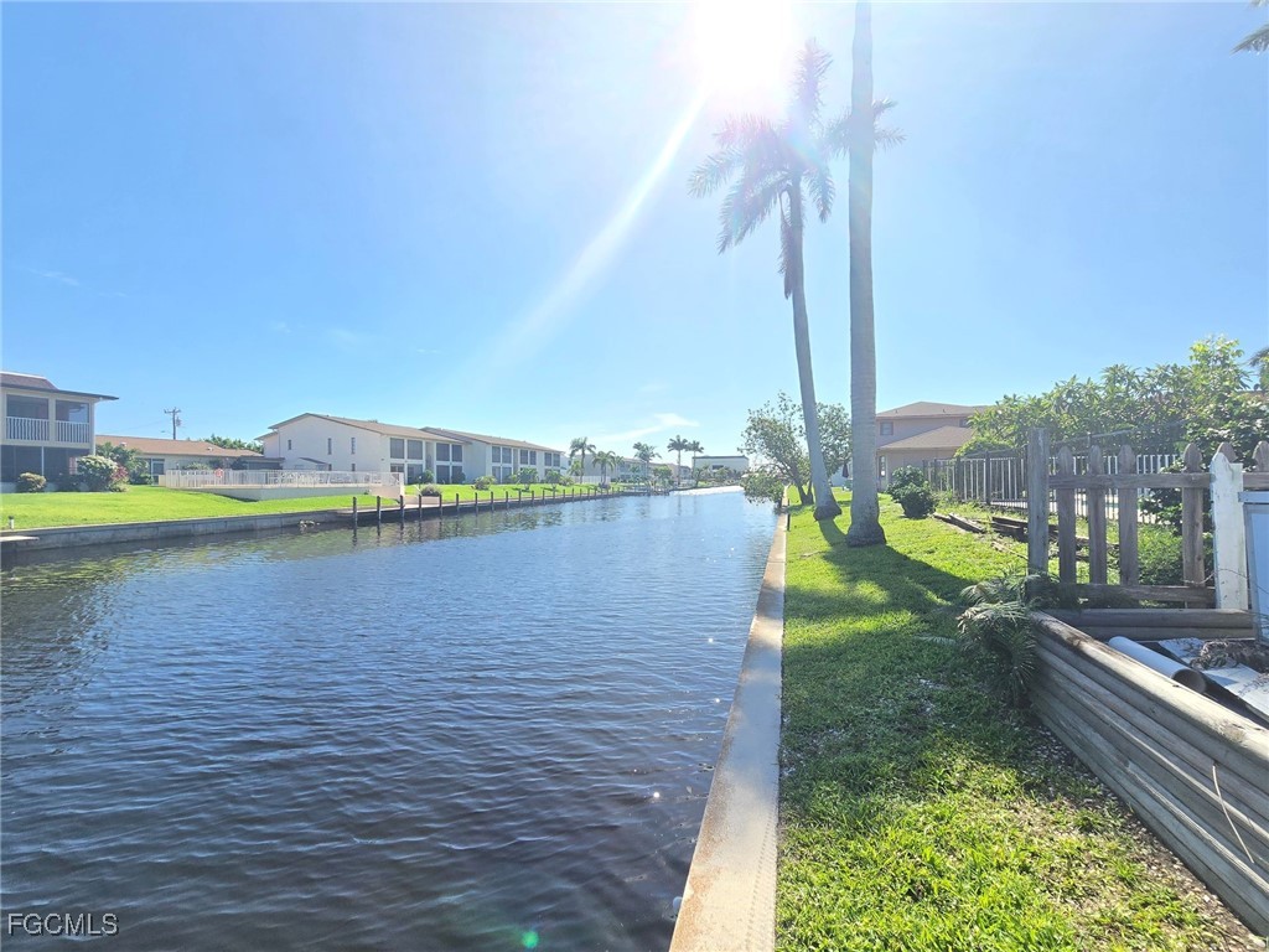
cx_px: 634
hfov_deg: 106.2
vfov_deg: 89.9
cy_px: 476
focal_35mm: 13
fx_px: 477
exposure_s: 1/1145
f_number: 2.2
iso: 50
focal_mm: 2.2
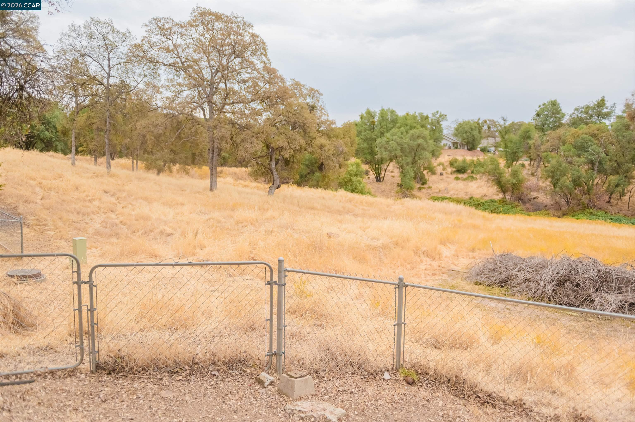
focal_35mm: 24
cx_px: 318
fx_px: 423
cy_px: 211
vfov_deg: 53.1
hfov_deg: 73.8
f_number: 2.8
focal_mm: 24
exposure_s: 1/8000
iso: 4000
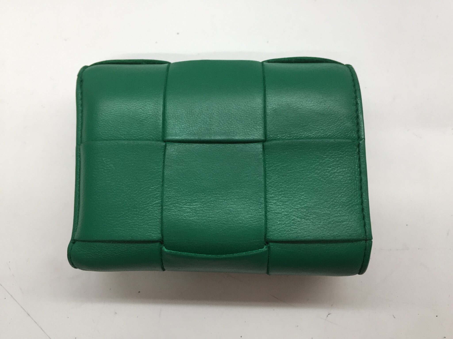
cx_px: 226
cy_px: 170
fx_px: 380
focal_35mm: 29
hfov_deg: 61.7
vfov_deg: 48.2
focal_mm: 4.15
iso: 40
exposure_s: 1/30
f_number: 2.2
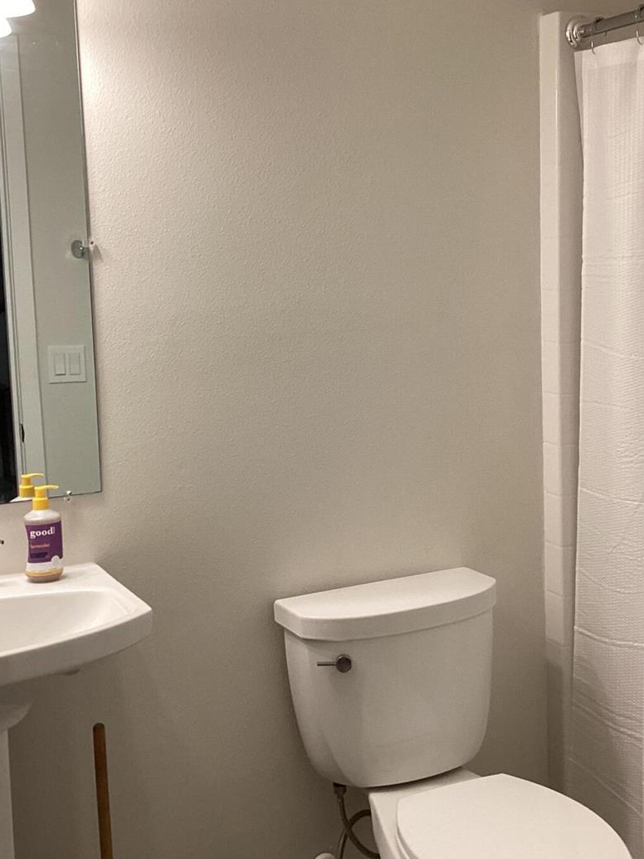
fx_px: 1141
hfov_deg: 31.5
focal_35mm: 46
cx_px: 297
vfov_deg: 41.1
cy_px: 359
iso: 125
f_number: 2.4
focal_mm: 3.3
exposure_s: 1/60
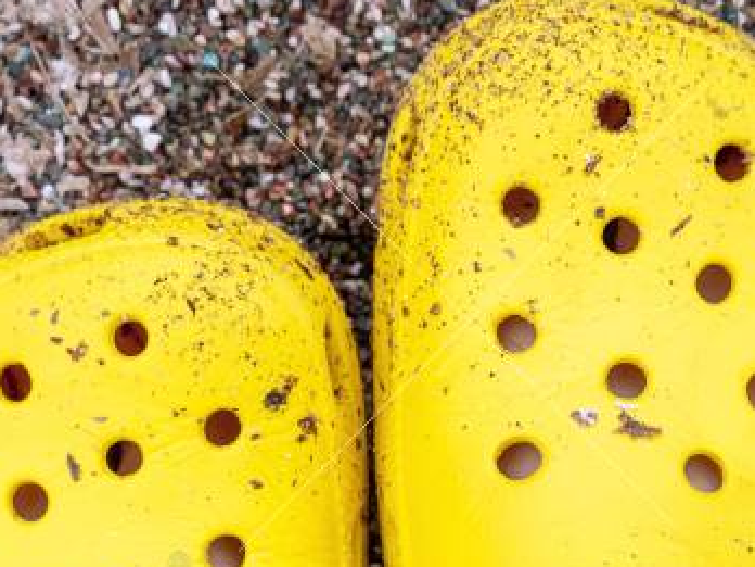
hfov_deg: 13.1
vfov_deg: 9.7
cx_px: 469
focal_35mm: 151
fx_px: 3293
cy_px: 628
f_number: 5.6
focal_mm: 42
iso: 100
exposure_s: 1/400
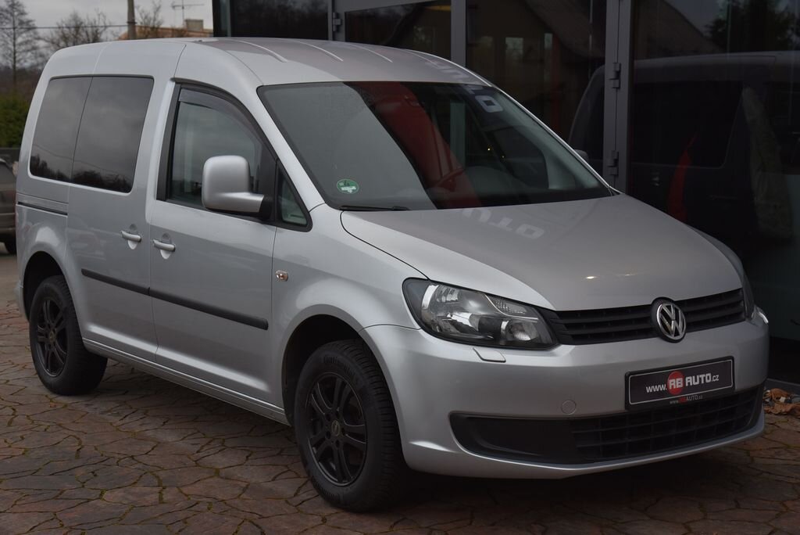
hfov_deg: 34.5
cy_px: 268
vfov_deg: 23.4
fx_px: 1290
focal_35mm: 58
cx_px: 400
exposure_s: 1/200
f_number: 7.1
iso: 500
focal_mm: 58
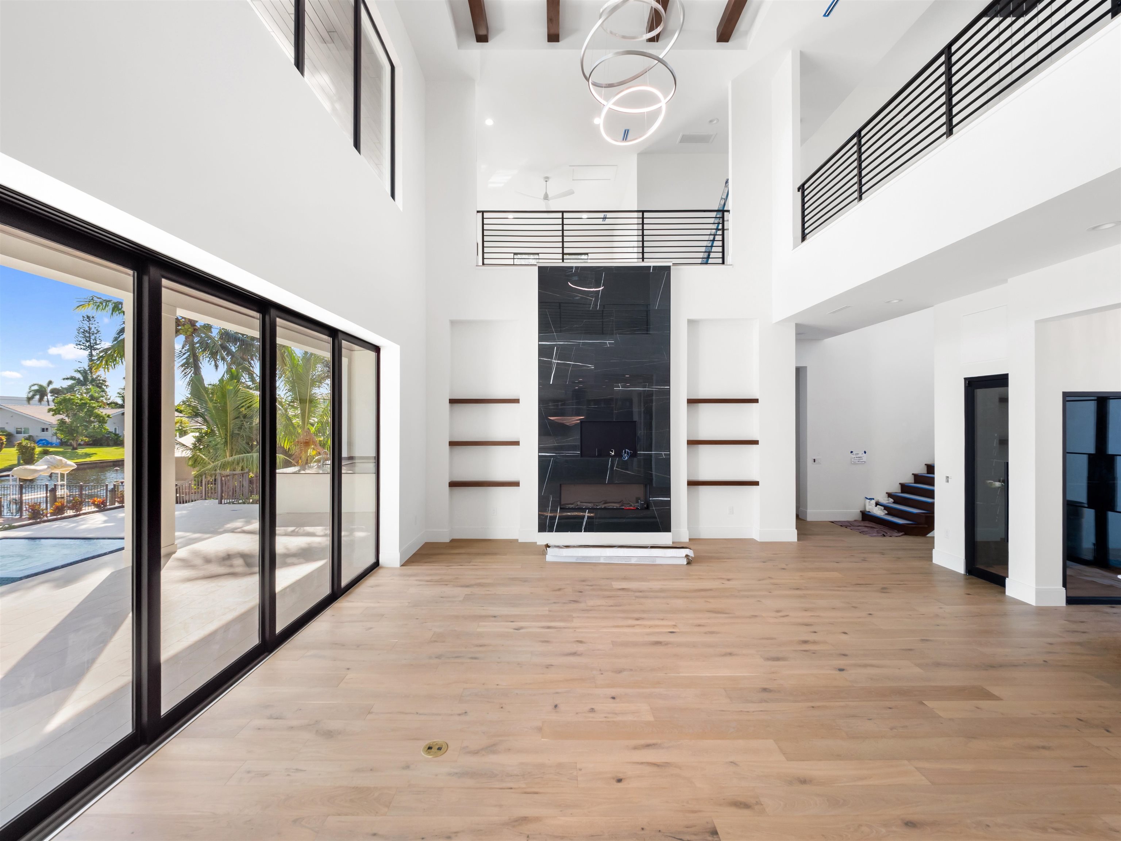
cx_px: 560
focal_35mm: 14
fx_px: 453
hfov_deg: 102.1
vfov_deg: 85.7
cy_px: 420
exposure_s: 1/15
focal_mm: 7
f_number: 7.1
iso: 200
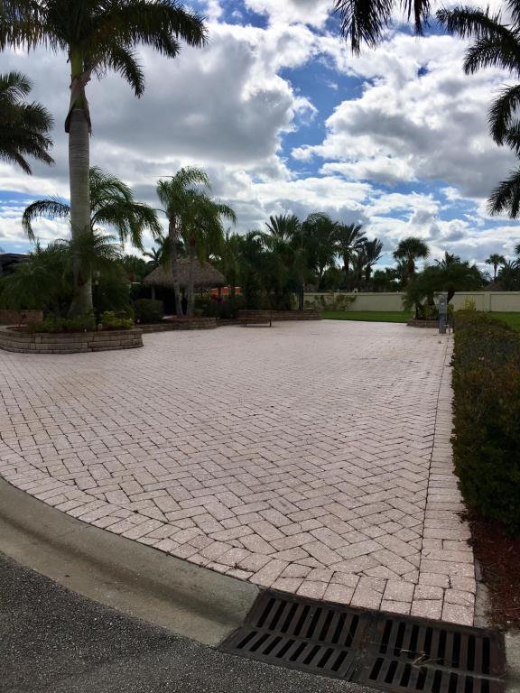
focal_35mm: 29
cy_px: 346
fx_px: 581
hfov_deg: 48.2
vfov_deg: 61.7
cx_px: 260
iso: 25
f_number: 2.2
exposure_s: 1/4808
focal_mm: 4.15
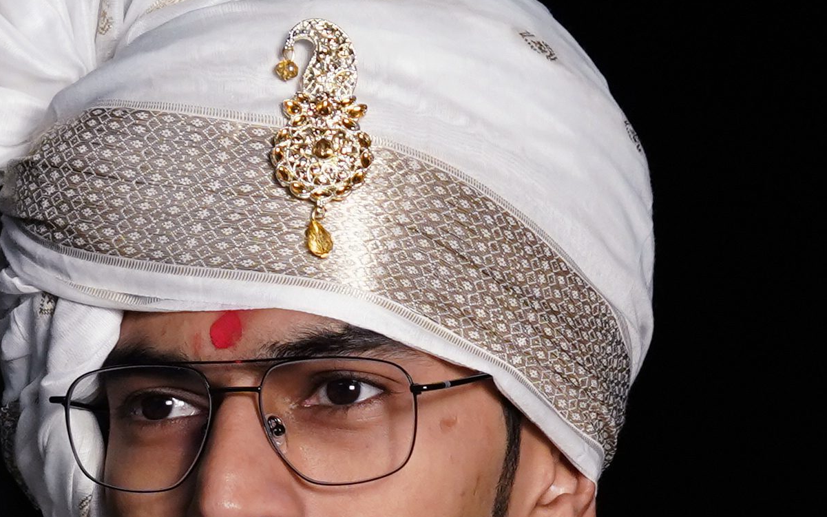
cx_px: 685
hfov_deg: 5.4
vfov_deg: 3.3
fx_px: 8836
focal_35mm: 392
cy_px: 989
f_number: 4.5
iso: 1600
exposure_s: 1/125
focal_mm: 77
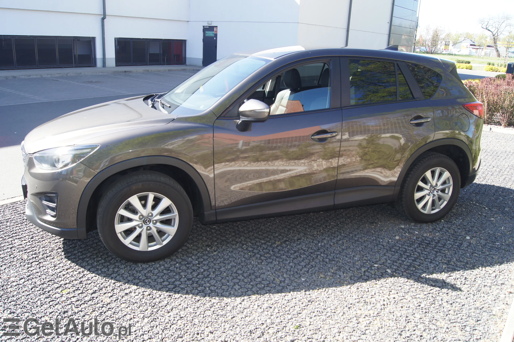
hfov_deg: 62.0
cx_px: 257
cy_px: 171
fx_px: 428
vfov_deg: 43.6
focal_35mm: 30
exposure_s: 1/100
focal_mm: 20
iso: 100
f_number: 6.3
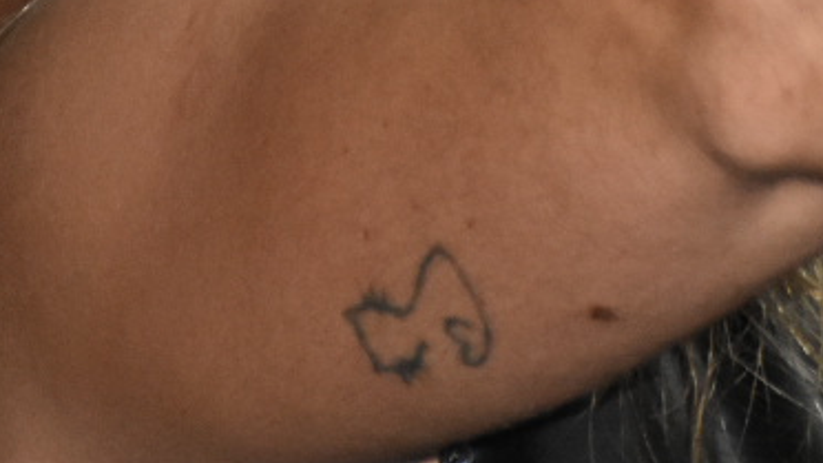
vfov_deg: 1.9
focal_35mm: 649
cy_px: -532
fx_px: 14165
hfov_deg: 3.3
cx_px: 1066
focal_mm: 95
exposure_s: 1/125
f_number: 5.3
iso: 2500
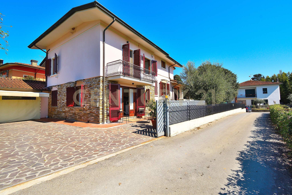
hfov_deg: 100.4
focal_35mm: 15
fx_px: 122
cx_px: 146
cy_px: 98
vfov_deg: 77.3
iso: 200
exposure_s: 1/500
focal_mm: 10
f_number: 11
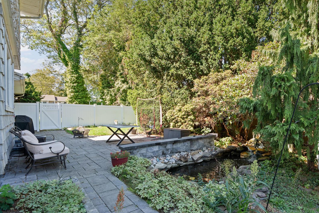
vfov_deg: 59.5
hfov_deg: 80.1
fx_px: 186
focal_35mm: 21
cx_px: 194
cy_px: 113
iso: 500
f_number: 5.6
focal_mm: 16
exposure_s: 1/200
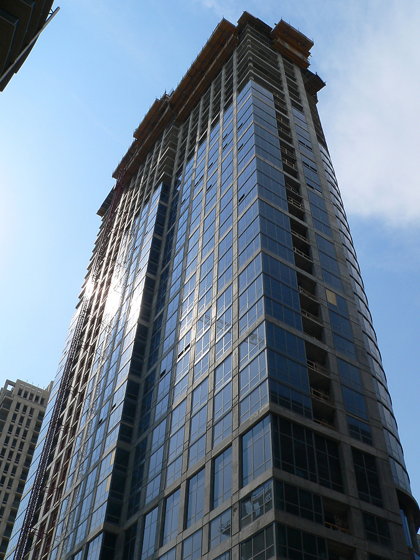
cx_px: 210
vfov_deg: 51.4
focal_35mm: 36
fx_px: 582
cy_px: 280
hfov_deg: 39.7
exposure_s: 1/800
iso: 80
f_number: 5.6
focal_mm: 6
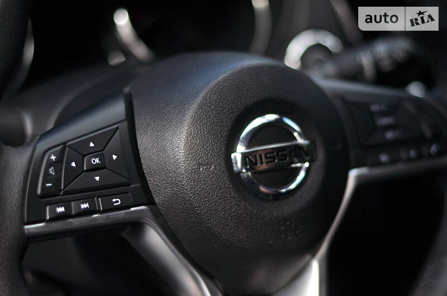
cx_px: 224
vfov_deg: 18.1
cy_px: 148
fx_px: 930
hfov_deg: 27.0
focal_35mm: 75
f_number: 1.8
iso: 250
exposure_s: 1/2500
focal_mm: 50
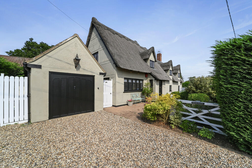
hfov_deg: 104.3
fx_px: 98
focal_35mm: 14
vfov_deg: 81.1
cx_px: 126
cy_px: 84
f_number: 13
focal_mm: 14
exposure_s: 1/640
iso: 400
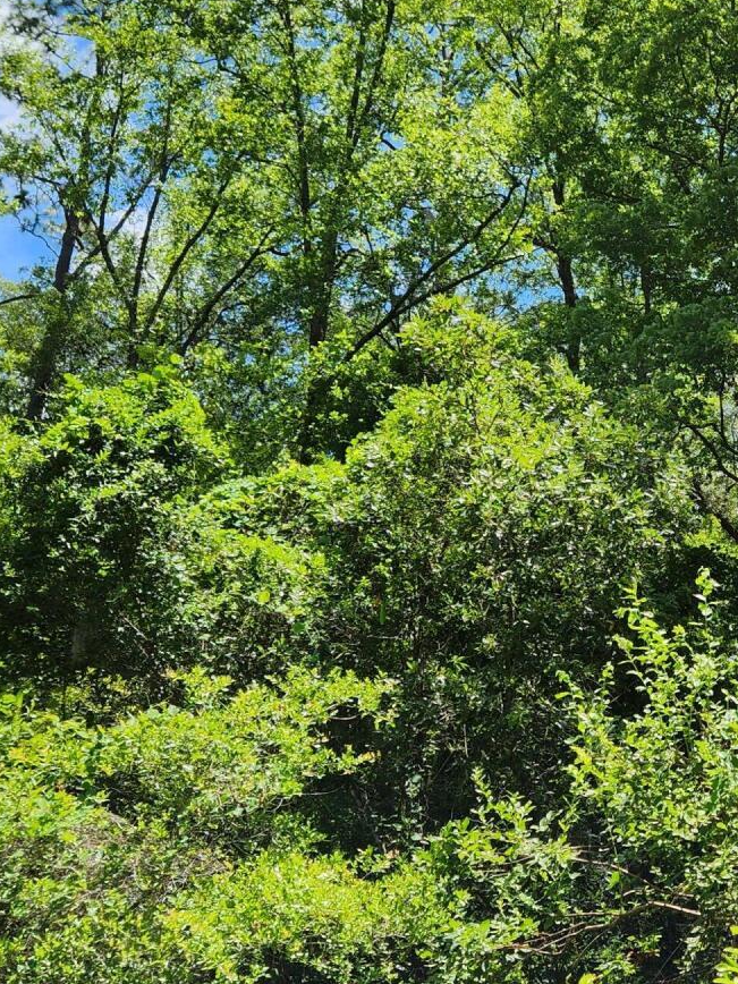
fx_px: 1507
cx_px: 701
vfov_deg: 36.0
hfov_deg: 26.4
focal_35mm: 53
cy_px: 396
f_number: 1.8
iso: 20
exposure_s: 1/1228
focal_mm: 5.4
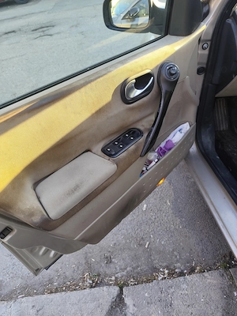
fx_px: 210
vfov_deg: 73.9
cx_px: 118
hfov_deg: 58.9
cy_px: 158
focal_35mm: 23
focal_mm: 6.14
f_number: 1.65
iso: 125
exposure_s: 1/100
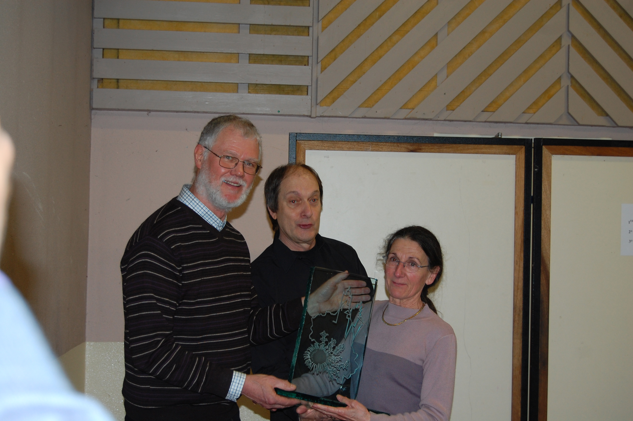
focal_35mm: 57
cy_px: 210
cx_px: 316
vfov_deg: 23.7
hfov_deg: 35.1
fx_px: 1001
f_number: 5
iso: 400
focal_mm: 38
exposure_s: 1/60
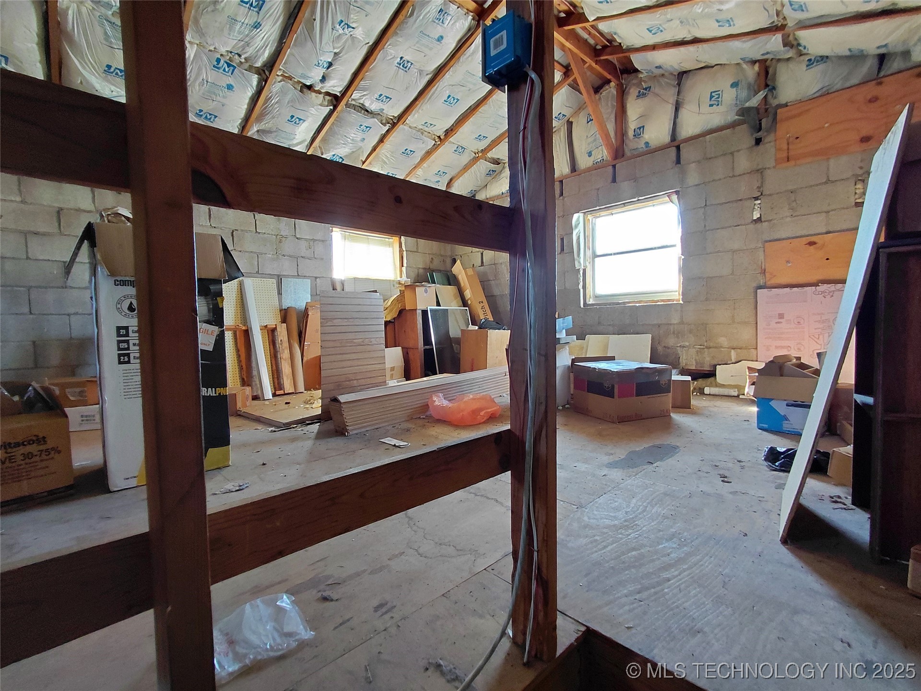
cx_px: 460
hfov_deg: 94.5
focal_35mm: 16
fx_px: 426
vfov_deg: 78.1
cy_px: 346
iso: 125
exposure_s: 1/60
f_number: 2.2
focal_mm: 1.64
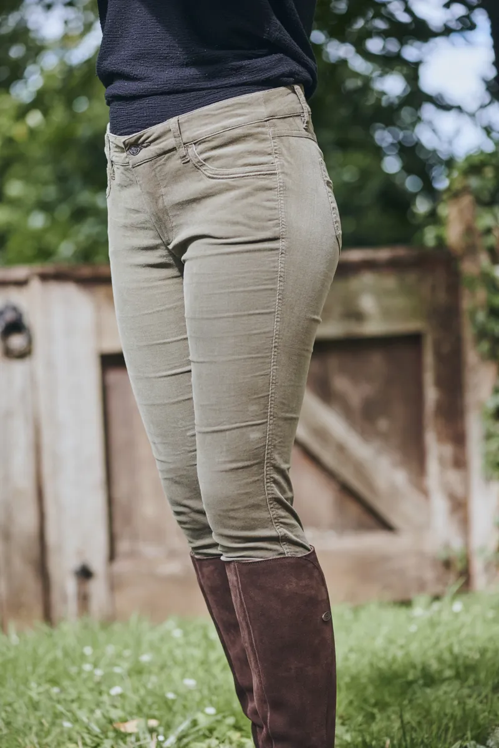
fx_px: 2183
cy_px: 374
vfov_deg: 19.5
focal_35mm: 105
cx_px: 250
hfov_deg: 13.0
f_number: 4
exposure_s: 1/1250
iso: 800
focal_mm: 105
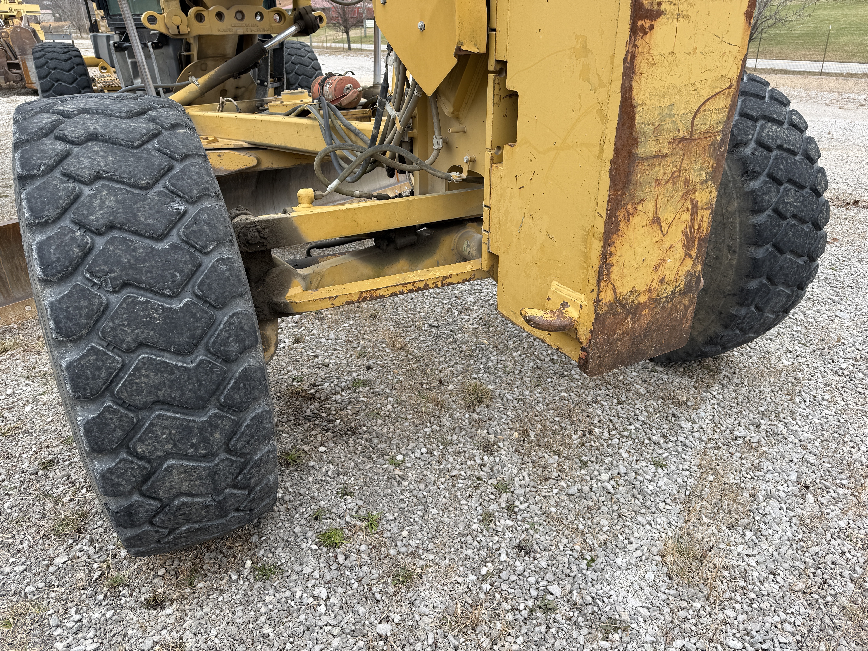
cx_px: 434
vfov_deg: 56.8
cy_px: 326
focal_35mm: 24
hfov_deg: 71.6
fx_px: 602
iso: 80
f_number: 1.78
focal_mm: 6.76
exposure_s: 1/589
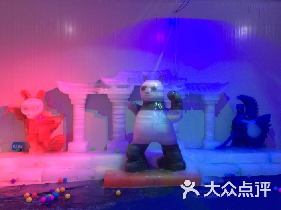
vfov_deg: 48.2
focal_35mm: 29
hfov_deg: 61.7
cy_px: 105
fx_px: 235
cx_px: 140
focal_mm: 4.15
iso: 100
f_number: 2.2
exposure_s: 1/10
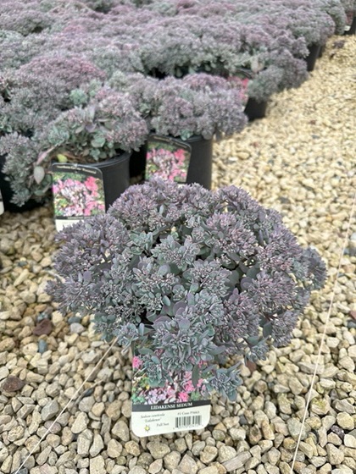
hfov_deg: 56.8
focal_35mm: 24
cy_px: 237
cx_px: 178
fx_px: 329
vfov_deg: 71.6
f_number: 1.78
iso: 80
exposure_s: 1/1019
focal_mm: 6.86
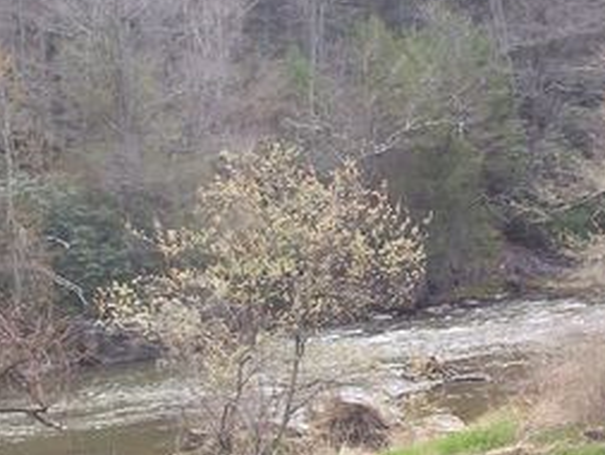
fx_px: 1434
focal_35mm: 82
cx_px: 359
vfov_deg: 18.0
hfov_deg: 23.8
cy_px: 171
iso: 100
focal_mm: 6
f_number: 4.5
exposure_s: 1/148
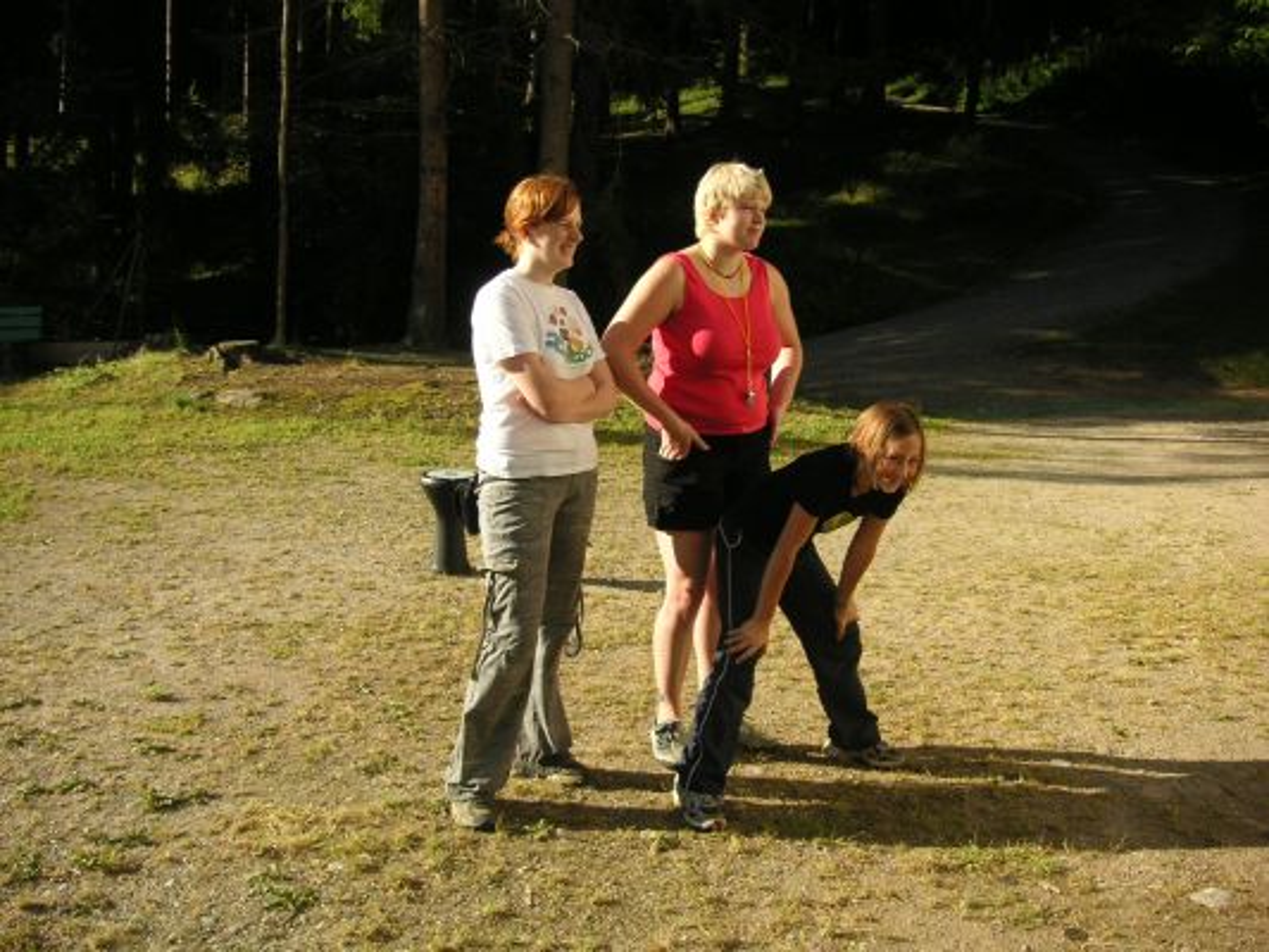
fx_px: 1357
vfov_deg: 38.7
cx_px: 634
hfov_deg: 50.1
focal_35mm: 37
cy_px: 476
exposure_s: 1/750
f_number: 2.8
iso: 50
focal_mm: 6.1
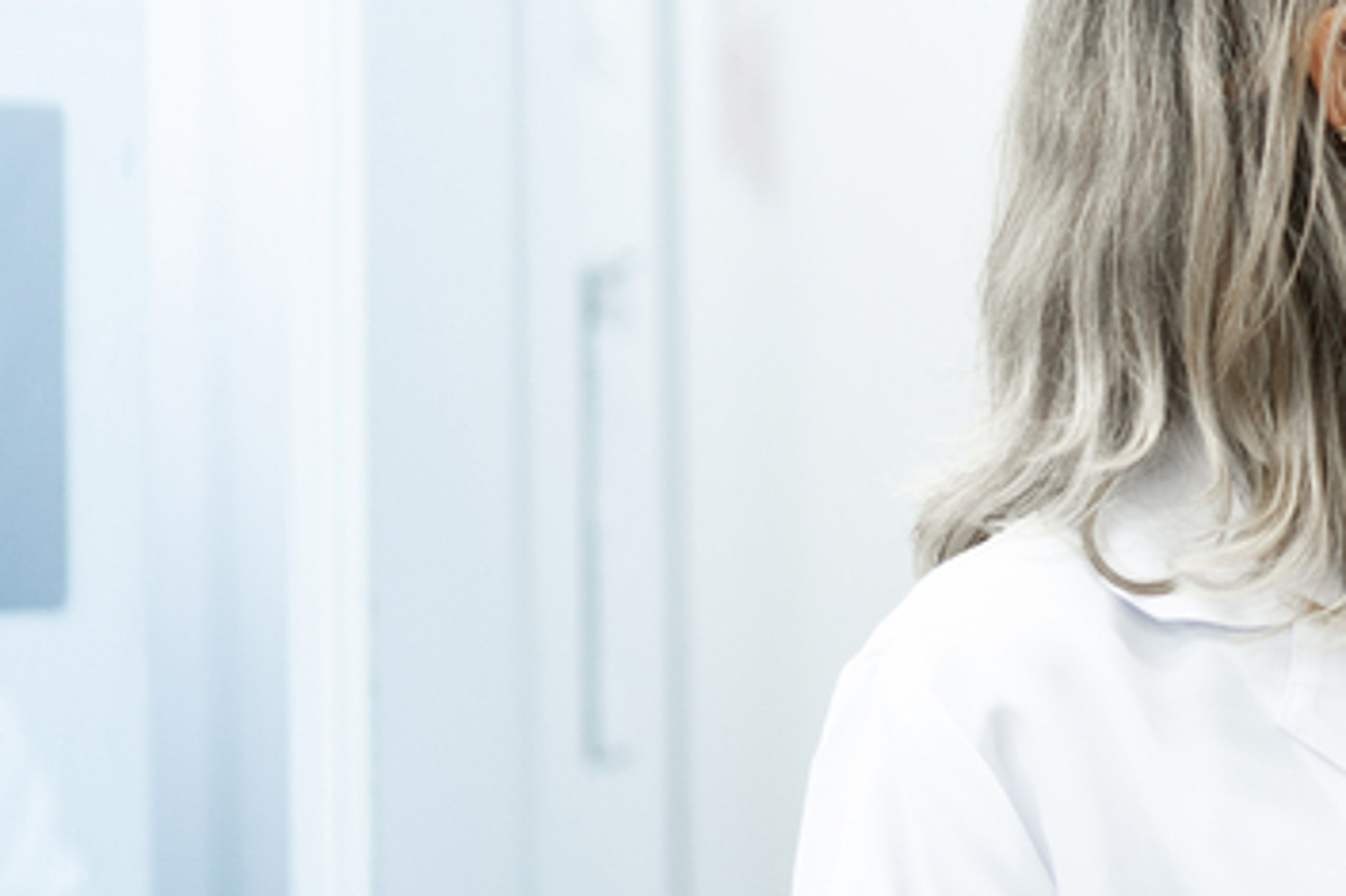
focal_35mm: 119
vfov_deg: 11.4
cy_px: 76
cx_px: 1394
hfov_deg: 16.8
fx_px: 4447
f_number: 1.4
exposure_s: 1/320
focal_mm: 35
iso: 250
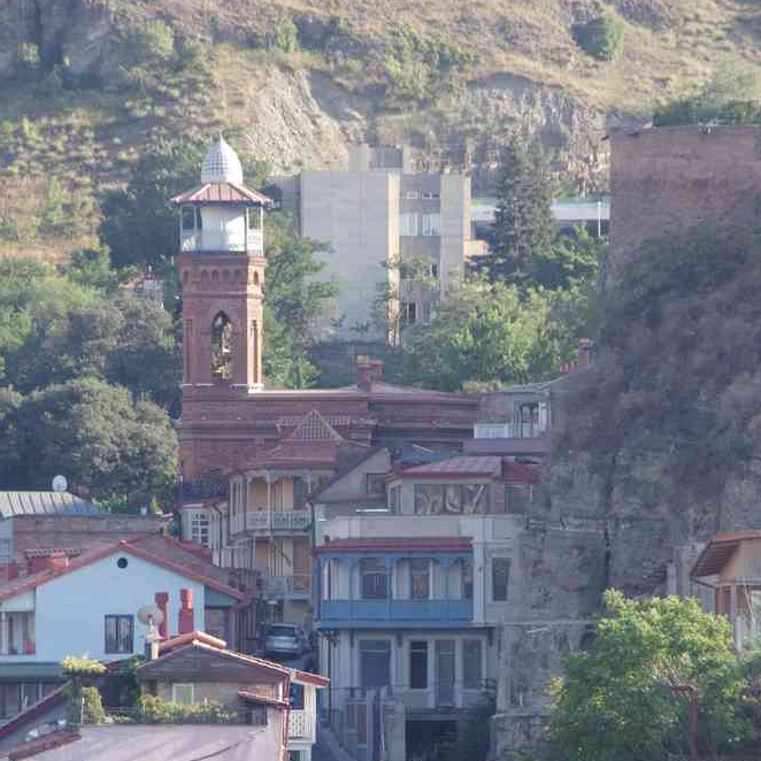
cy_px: 470
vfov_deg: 7.0
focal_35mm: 250
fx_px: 6218
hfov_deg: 7.0
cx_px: 382
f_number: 9
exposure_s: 1/200
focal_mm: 130
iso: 1600
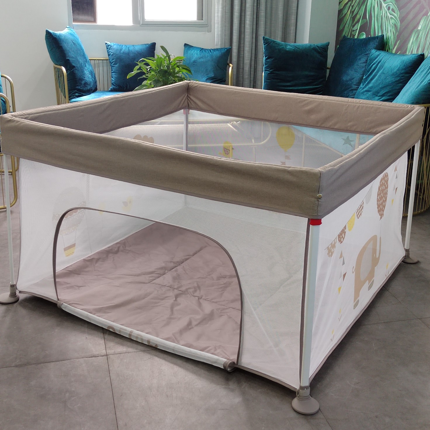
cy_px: 214
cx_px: 222
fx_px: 590
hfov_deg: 40.0
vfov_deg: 40.0
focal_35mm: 42
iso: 2081
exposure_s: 1/100
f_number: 1.9
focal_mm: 5.52
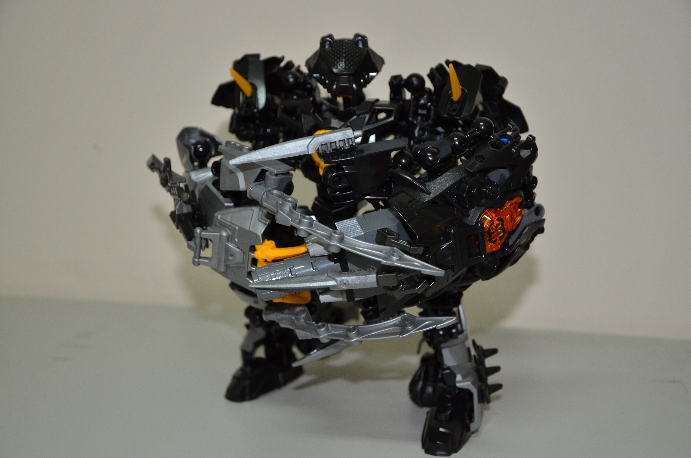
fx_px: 1092
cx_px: 346
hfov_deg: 35.1
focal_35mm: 57
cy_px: 229
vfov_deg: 23.7
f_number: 4.5
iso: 800
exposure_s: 1/60
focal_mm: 38
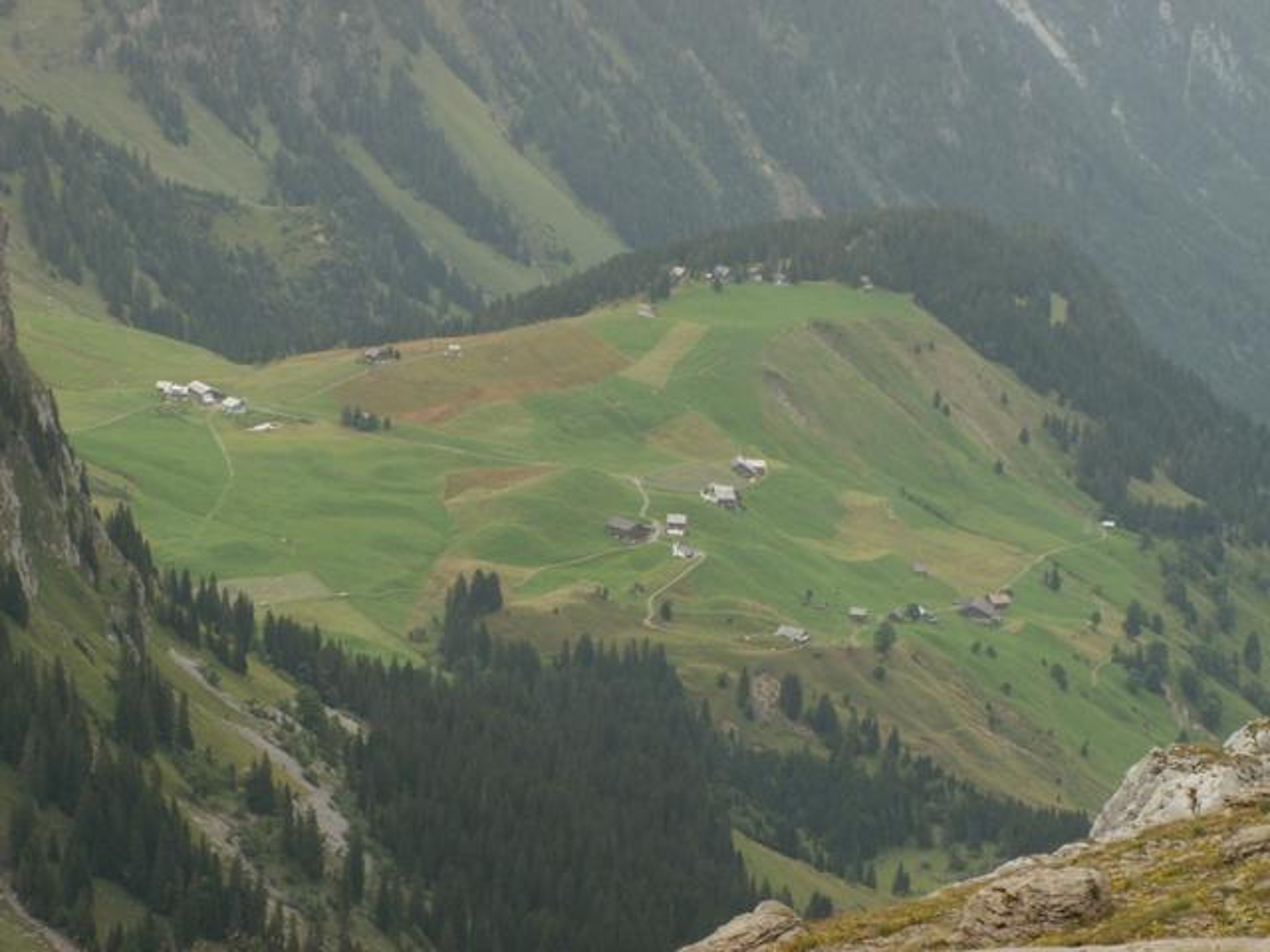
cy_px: 476
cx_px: 635
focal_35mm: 118
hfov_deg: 16.7
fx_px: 4329
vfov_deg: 12.6
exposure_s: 1/50
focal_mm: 19.32
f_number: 7.1
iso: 50
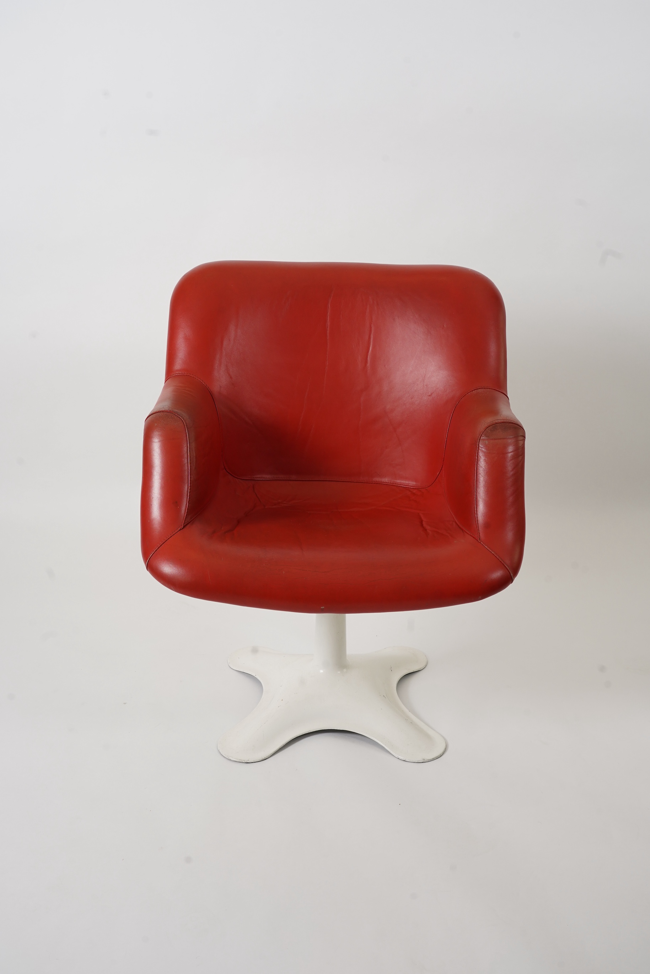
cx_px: 325
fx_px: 1056
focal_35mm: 39
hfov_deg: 34.2
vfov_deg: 49.6
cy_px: 487
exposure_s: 1/125
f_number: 11
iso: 640
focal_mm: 39
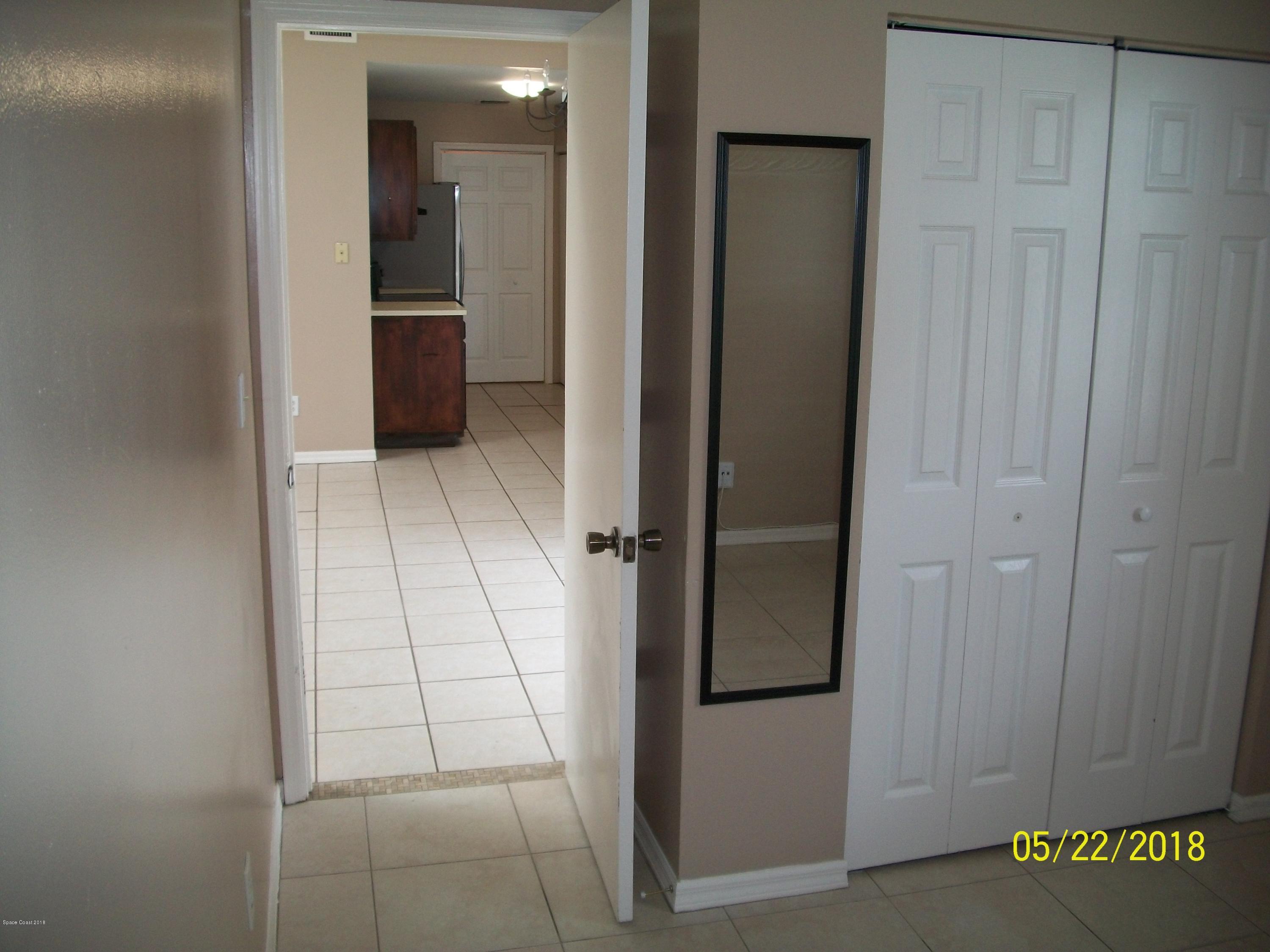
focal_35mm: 32
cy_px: 476
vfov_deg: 44.2
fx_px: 1174
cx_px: 635
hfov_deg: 56.8
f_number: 2.9
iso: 80
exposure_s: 1/30
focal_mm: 5.7
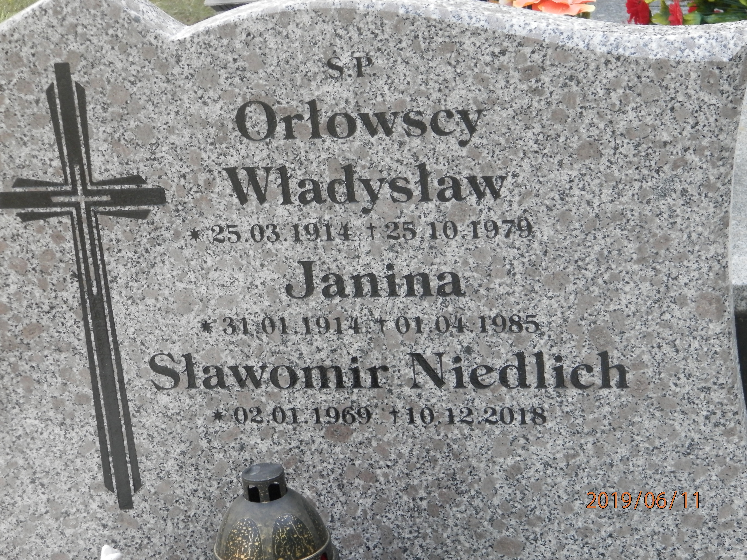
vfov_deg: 14.0
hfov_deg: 18.5
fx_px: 2287
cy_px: 280
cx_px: 374
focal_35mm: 106
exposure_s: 1/100
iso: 200
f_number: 4.5
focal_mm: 19
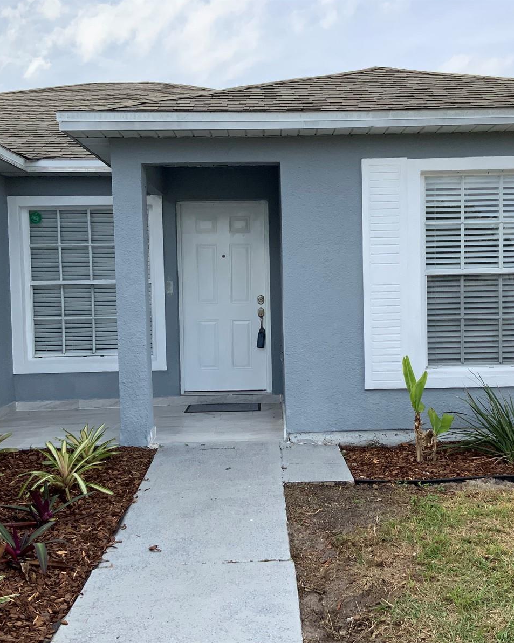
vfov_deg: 47.9
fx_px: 723
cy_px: 320
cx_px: 288
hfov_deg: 39.1
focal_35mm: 38
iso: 16
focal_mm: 3
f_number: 1.8
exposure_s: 1/929
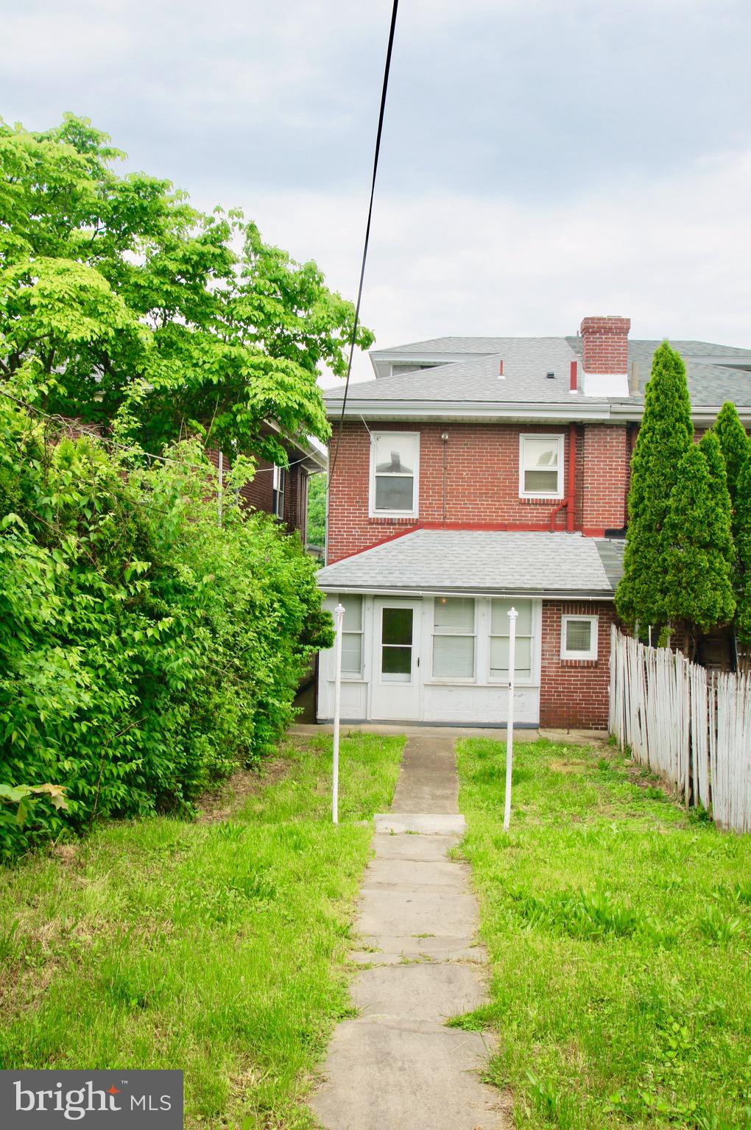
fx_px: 941
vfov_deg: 62.0
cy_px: 565
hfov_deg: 43.5
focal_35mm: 30
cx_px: 376
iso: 100
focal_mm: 20
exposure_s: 1/60
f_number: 10
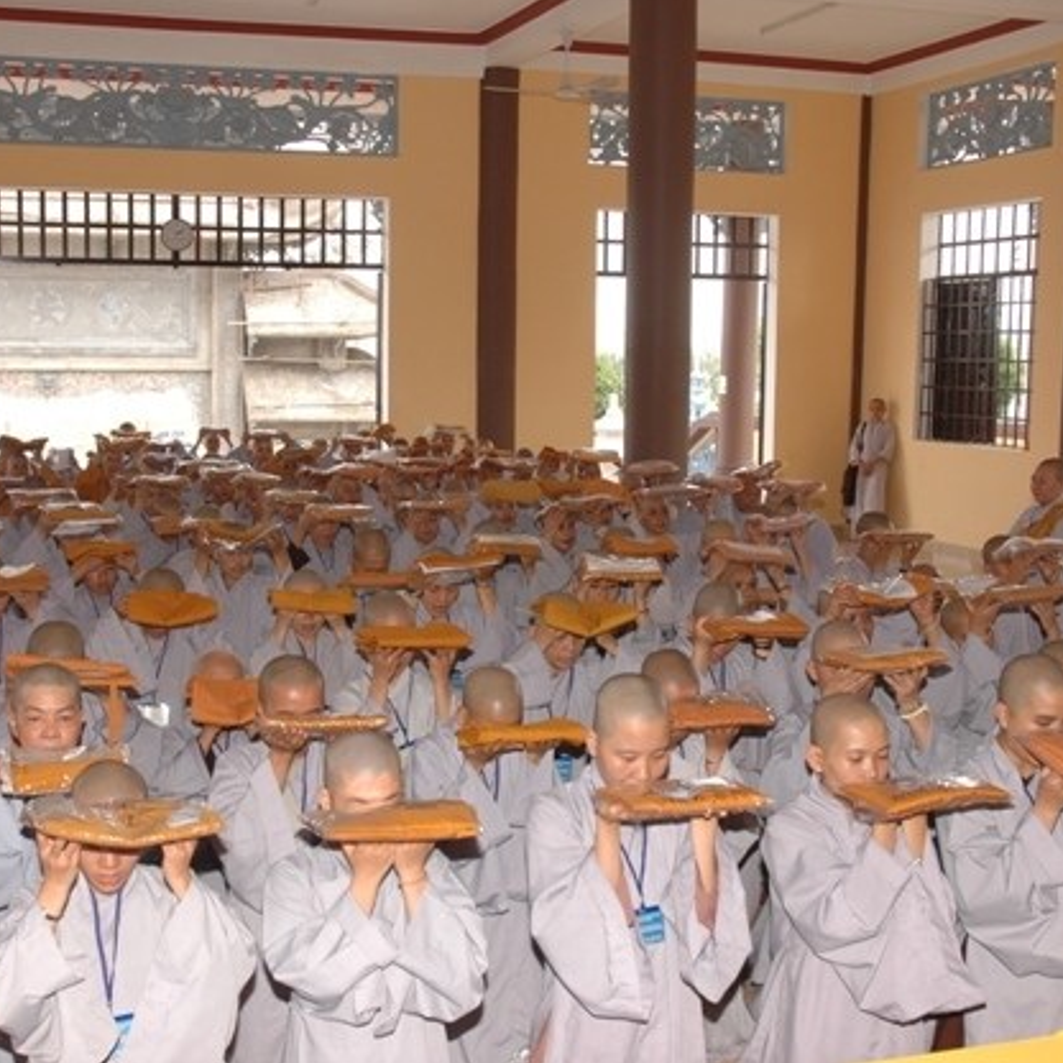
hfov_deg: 35.9
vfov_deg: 36.1
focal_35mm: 47
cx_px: 417
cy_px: 524
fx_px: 1633
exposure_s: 1/100
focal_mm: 24
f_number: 5
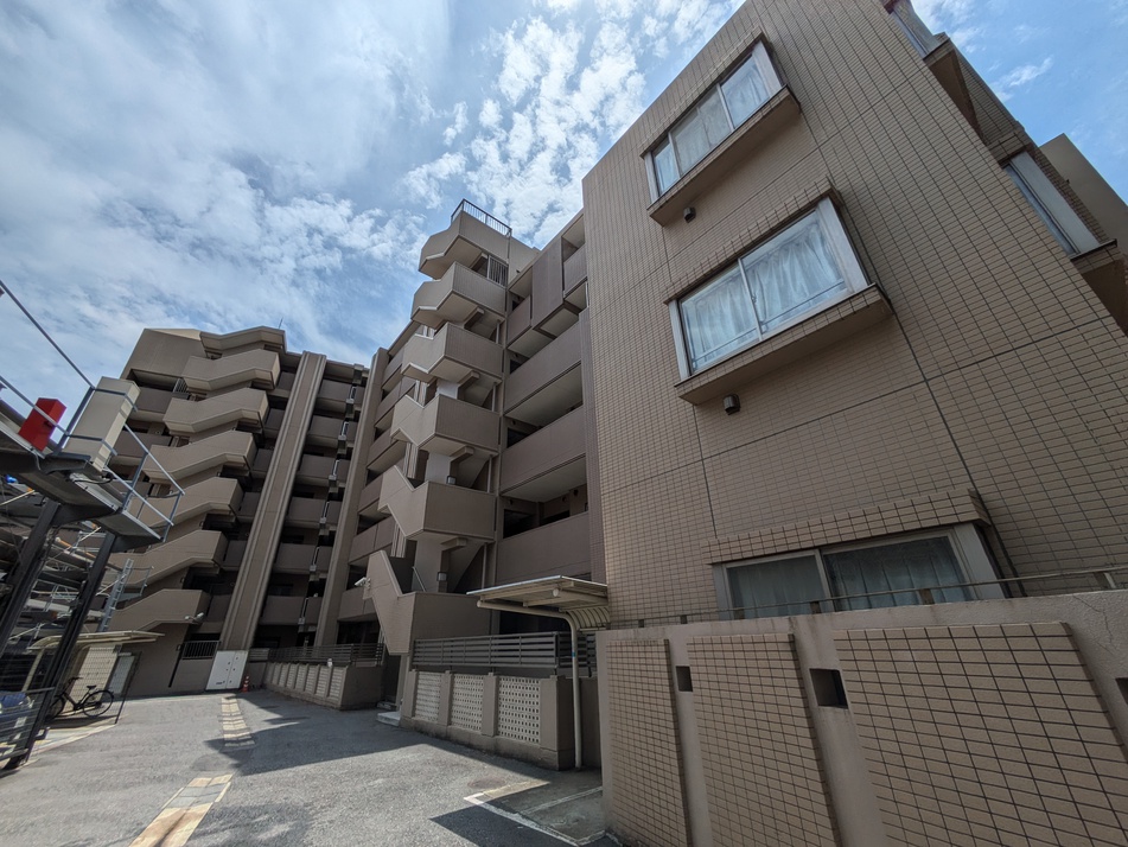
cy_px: 424
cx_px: 564
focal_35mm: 14
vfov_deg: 85.7
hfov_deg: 102.0
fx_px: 456
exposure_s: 1/5650
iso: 47
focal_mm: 1.83
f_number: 2.2
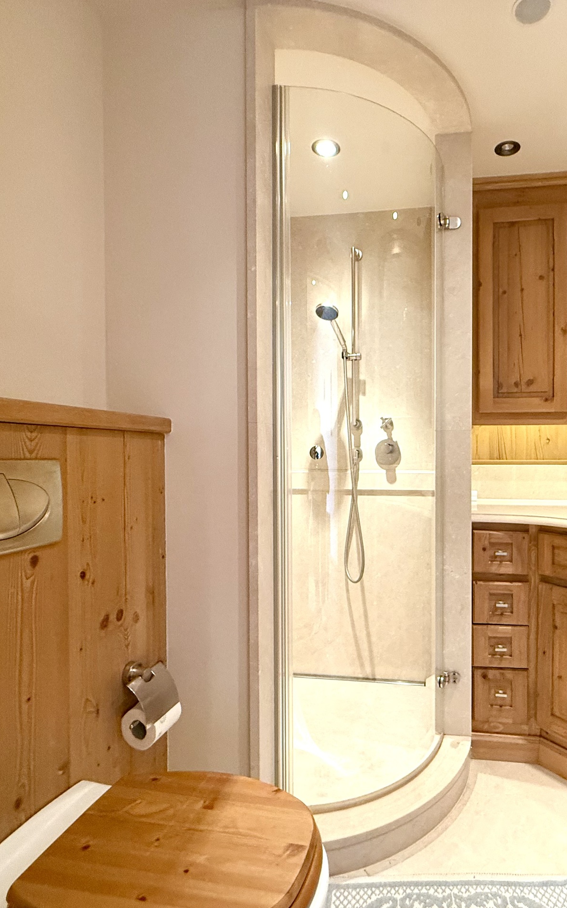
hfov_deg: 57.8
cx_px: 393
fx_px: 495
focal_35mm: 20
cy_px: 458
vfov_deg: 85.1
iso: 400
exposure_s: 1/50
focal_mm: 2.22
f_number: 2.2
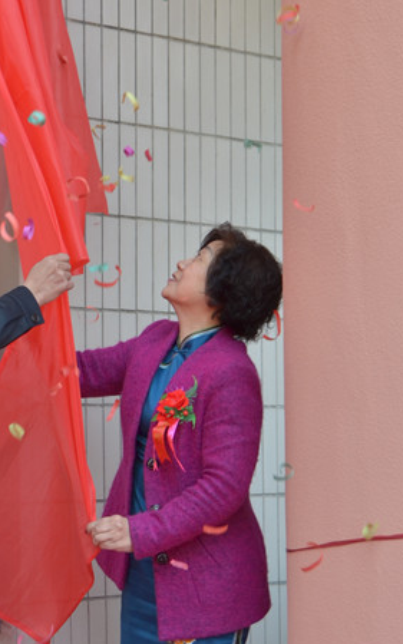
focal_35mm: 74
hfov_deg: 16.9
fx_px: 1299
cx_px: -76
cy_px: 323
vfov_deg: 27.8
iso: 200
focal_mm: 32
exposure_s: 1/180
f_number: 4.2
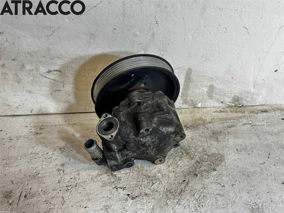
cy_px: 106
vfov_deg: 30.3
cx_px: 142
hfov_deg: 39.7
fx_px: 394
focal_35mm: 48
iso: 200
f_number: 1.78
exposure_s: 1/50
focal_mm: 6.86
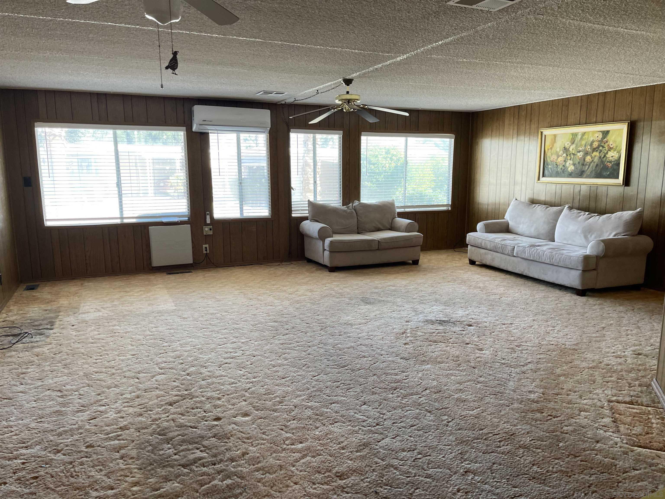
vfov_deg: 54.9
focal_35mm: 25
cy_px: 250
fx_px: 480
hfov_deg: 69.4
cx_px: 332
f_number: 1.6
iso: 80
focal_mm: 5.1
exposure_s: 1/120
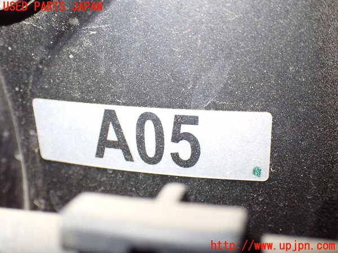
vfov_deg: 32.9
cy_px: 126
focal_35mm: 44
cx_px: 169
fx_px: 430
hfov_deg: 42.9
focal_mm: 7.84
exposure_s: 1/40
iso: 800
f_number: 2.9
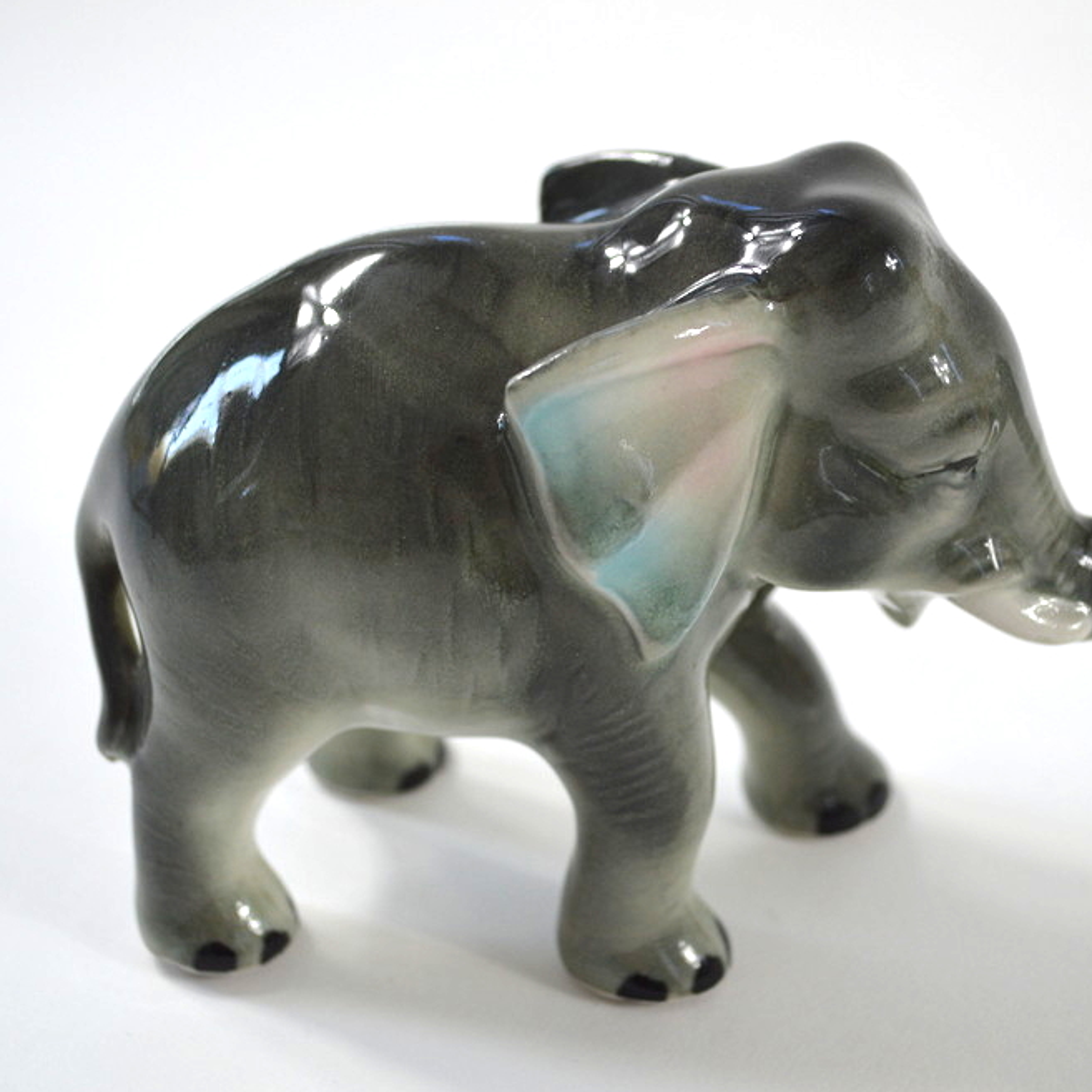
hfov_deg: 27.7
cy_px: 546
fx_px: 2213
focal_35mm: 62
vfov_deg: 27.7
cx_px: 638
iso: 400
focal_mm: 32
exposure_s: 1/100
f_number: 5
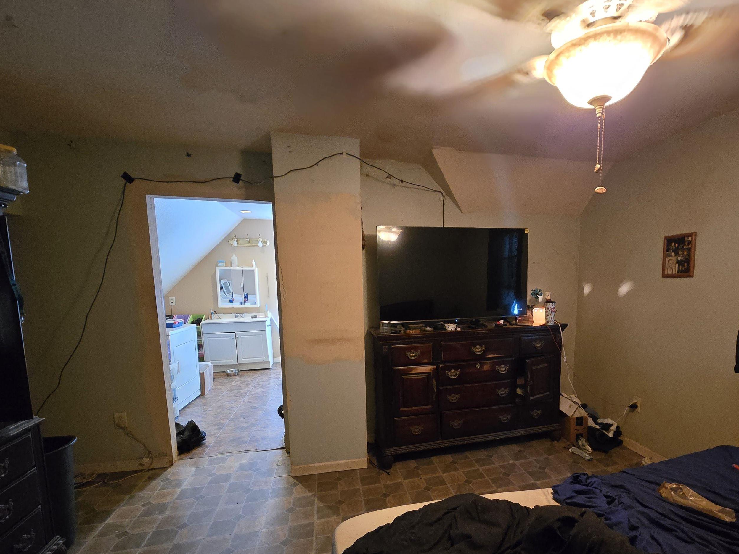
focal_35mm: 16
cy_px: 325
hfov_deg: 93.8
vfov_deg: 77.4
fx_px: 342
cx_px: 425
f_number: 2.2
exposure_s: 1/40
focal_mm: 2.2
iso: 1250
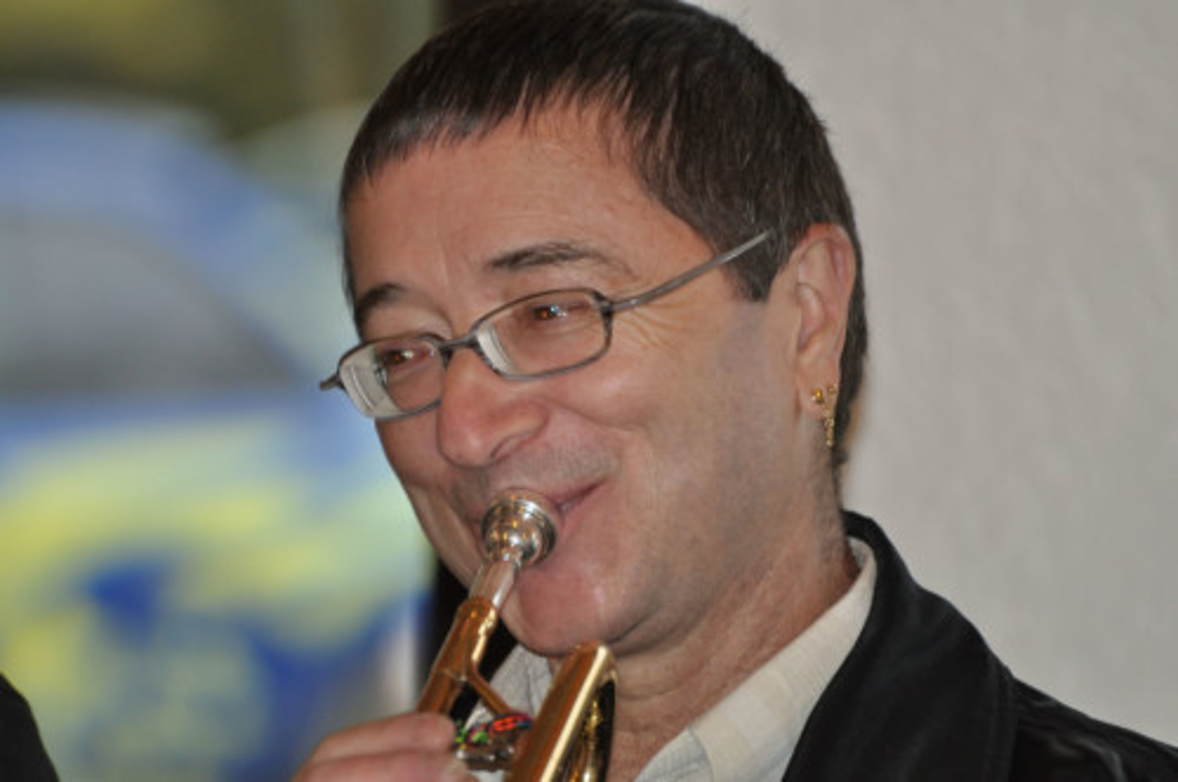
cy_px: 391
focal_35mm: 450
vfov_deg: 3.0
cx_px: 589
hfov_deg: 4.6
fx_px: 14706
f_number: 5.6
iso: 800
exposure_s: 1/60
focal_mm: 300
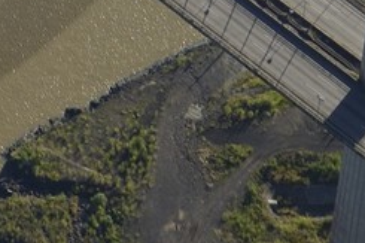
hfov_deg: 6.4
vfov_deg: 4.3
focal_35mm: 313
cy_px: -441
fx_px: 3171
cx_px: -344
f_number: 7.1
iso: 200
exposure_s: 1/500
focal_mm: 48
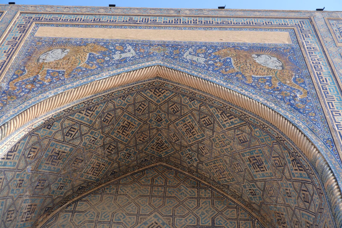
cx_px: 171
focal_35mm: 44
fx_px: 418
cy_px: 114
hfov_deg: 44.5
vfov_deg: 30.5
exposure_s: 1/320
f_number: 4.3
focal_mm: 29.3
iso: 160
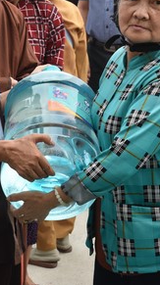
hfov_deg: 8.8
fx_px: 1029
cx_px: -31
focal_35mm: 136
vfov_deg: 15.8
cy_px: 88
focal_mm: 58
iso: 400
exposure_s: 1/200
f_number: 7.1
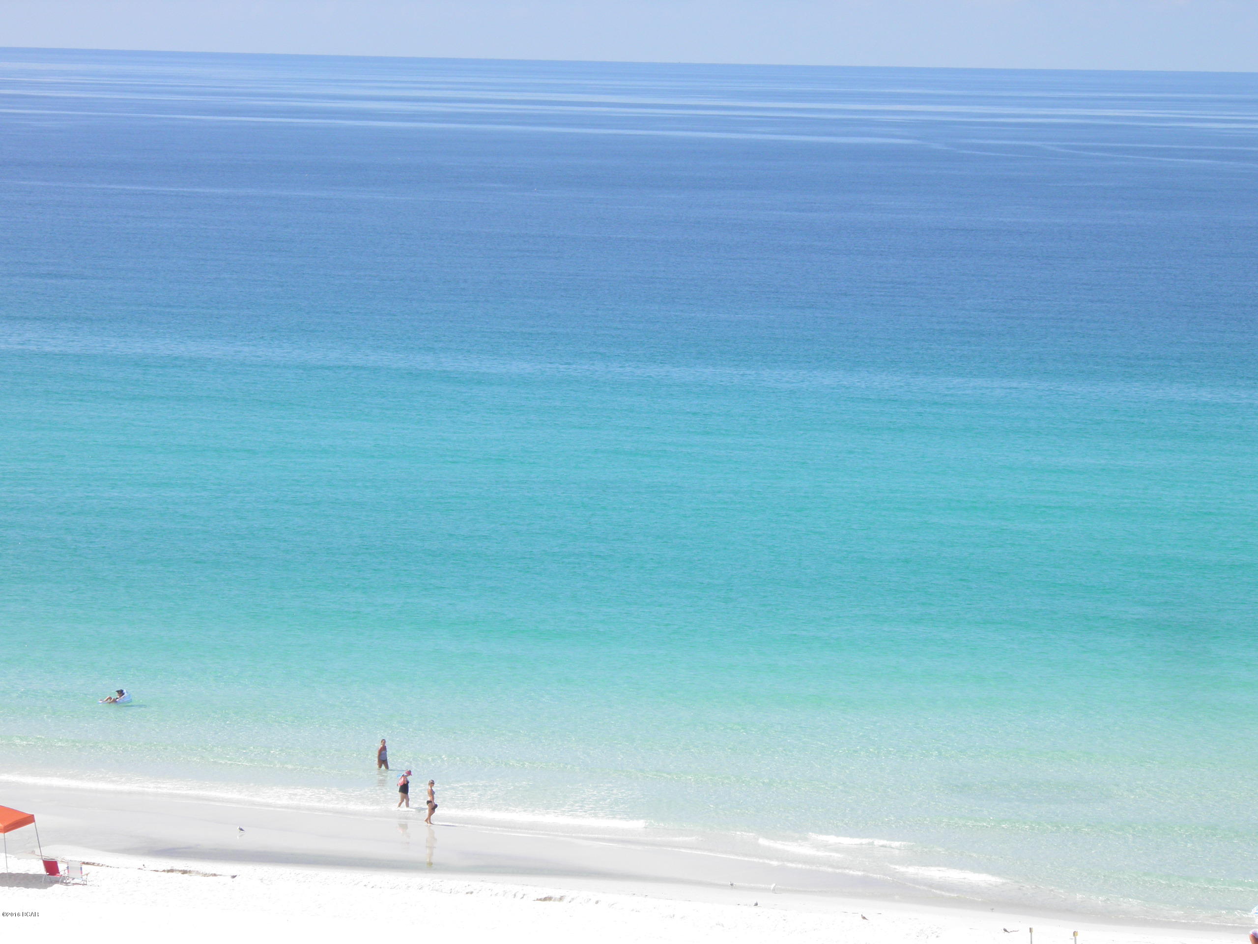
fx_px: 5887
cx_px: 629
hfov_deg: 12.2
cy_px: 472
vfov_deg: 9.2
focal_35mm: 162
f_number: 5.7
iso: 50
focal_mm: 29.2
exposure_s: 1/250
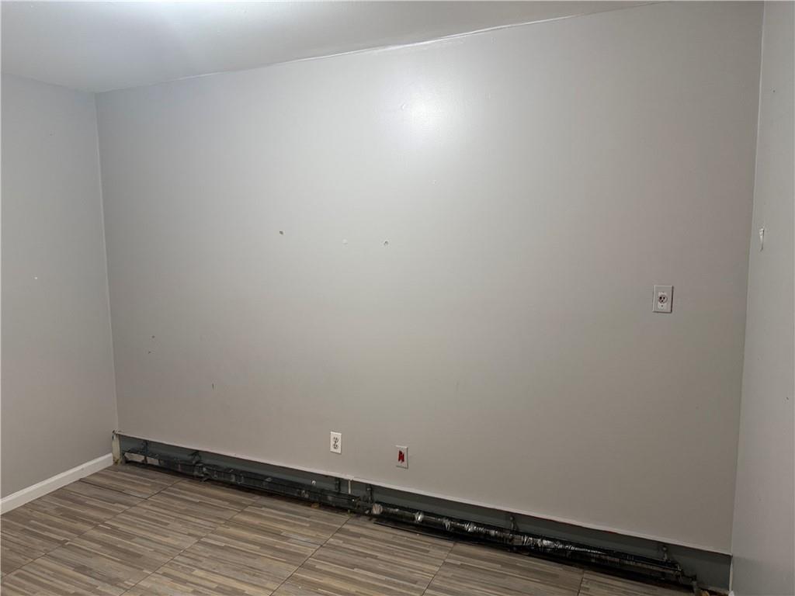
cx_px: 398
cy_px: 298
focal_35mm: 24
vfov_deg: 56.8
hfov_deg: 71.6
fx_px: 551
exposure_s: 1/60
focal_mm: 6.76
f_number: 1.78
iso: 160
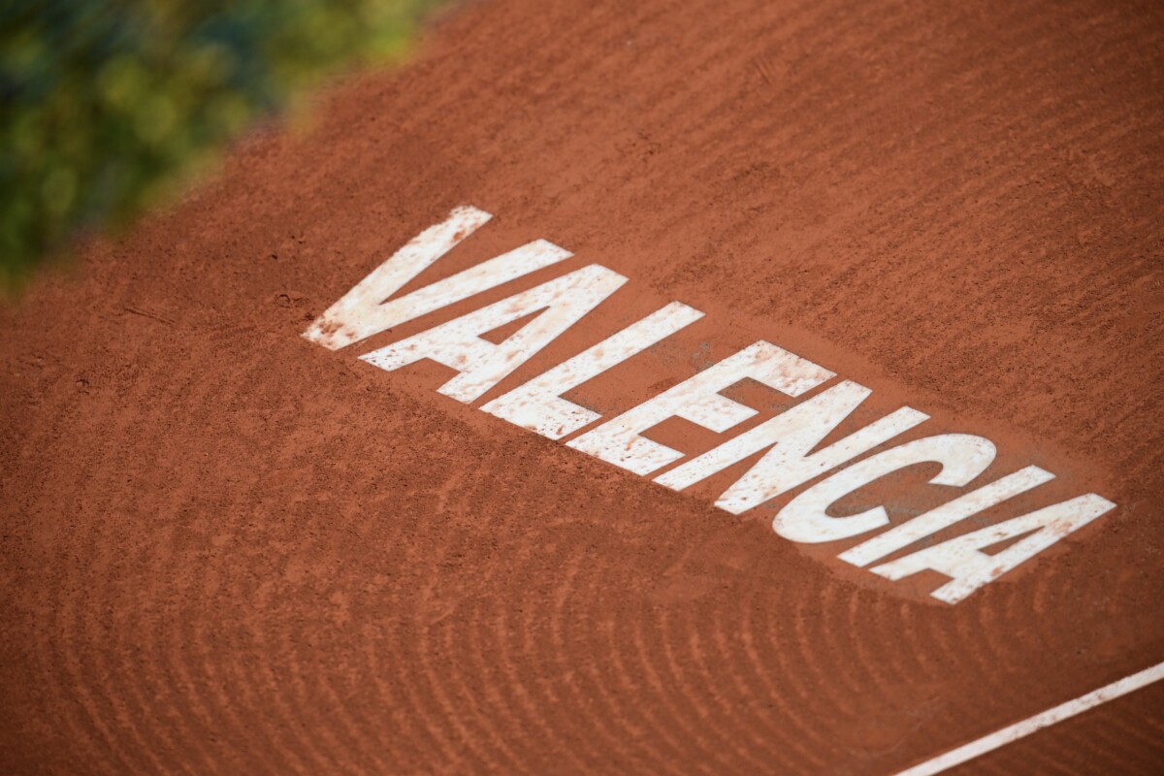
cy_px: 388
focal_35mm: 120
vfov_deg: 11.4
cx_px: 582
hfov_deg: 17.1
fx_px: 3880
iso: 400
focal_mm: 120
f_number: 2.8
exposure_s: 1/13000
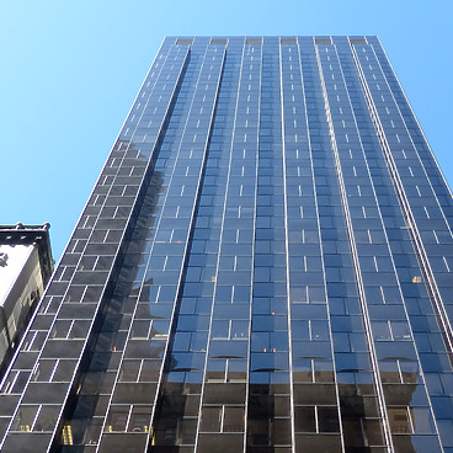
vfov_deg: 29.1
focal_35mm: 54
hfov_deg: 31.6
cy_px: 478
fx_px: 800
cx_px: 244
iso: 160
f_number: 4
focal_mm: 4.5
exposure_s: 1/320
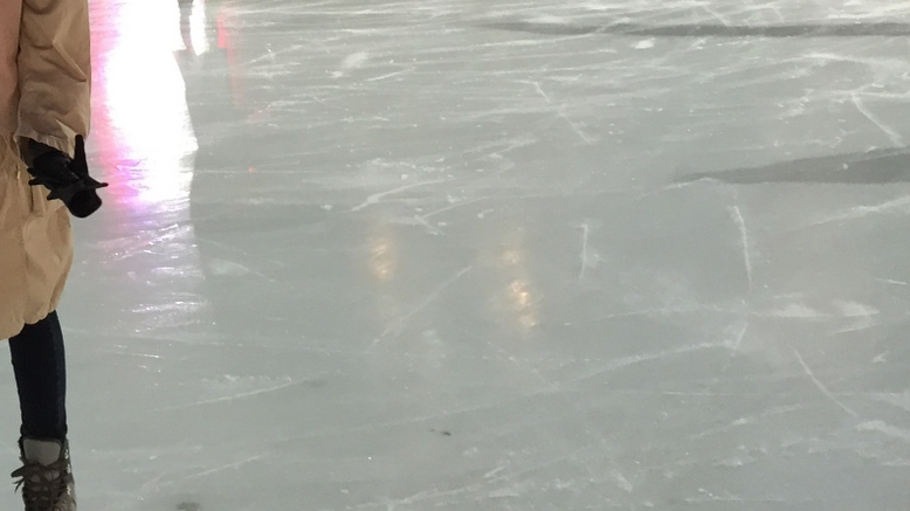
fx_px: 1568
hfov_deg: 30.0
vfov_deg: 17.3
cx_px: -16
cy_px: -163
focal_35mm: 65
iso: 80
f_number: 2.2
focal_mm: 4.15
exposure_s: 1/30
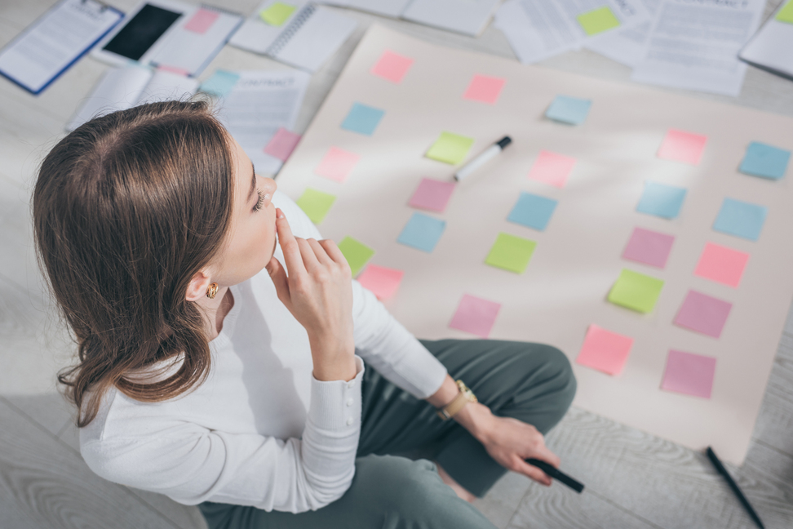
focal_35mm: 36
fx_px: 793
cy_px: 271
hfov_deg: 53.1
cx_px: 397
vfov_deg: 36.9
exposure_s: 1/200
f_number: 4
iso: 100
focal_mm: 35
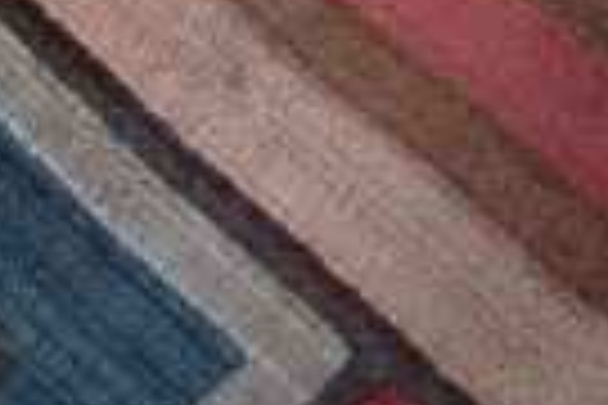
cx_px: -248
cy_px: -302
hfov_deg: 15.7
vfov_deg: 10.6
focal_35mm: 122
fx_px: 2060
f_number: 3.5
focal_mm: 18
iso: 800
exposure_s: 1/200
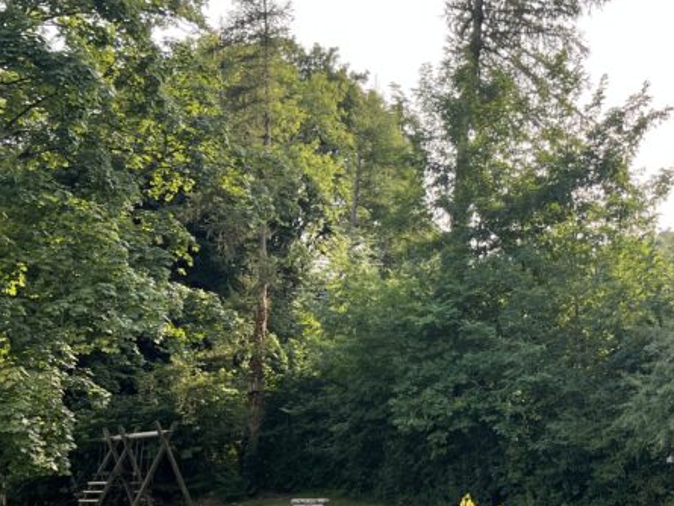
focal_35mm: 58
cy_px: 324
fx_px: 1130
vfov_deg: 25.2
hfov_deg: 29.9
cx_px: 736
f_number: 1.5
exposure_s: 1/924
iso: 50
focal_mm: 5.7
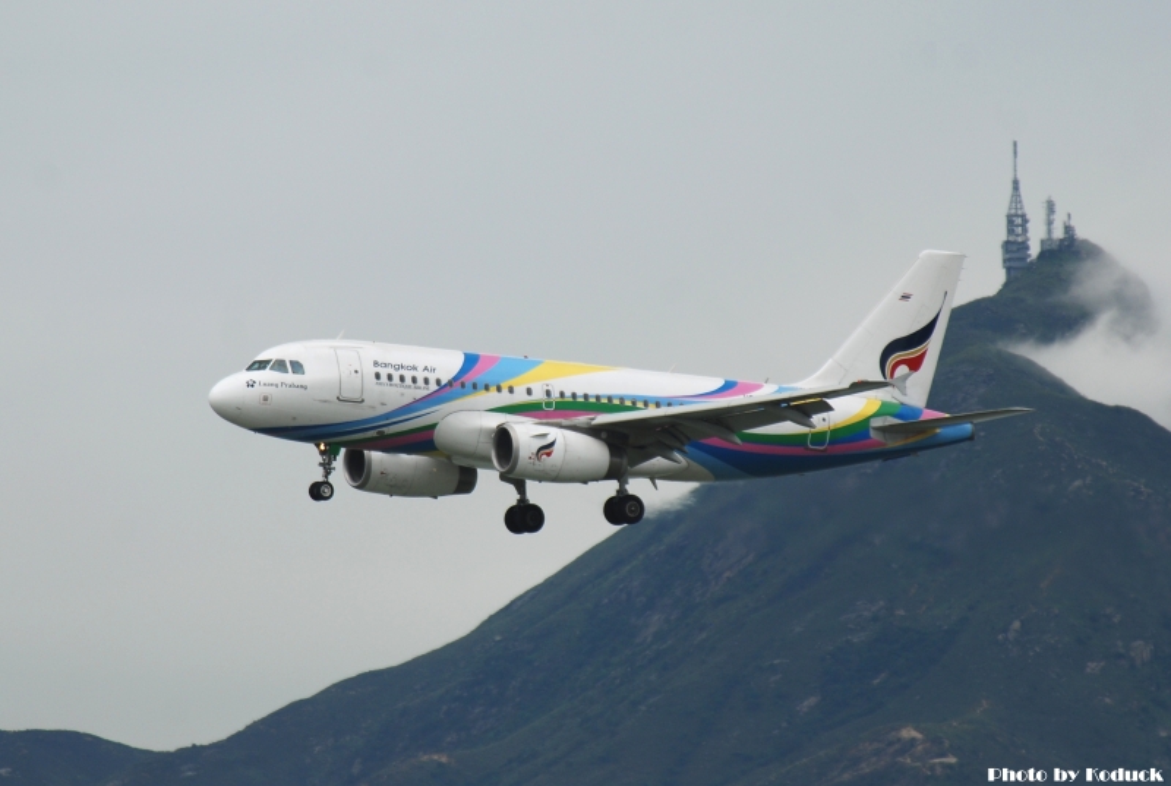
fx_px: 16623
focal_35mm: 510
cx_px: 586
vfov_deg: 2.7
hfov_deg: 4.0
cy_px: 393
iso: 200
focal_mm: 340
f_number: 5.6
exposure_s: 1/640
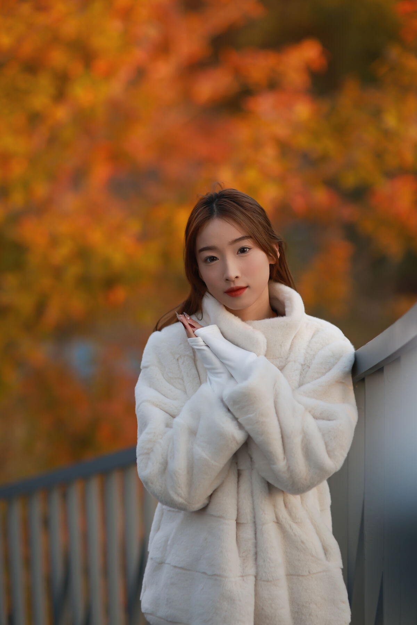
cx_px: 208
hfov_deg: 16.3
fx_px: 1459
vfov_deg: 24.2
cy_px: 312
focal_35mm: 84
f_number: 1.8
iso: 100
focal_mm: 85
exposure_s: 1/800
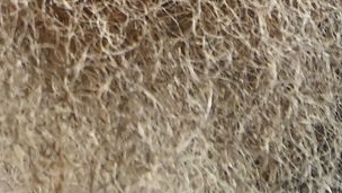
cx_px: 133
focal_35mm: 506
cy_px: -288
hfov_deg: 4.3
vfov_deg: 2.4
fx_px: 4589
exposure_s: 1/200
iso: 3200
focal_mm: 70
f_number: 5
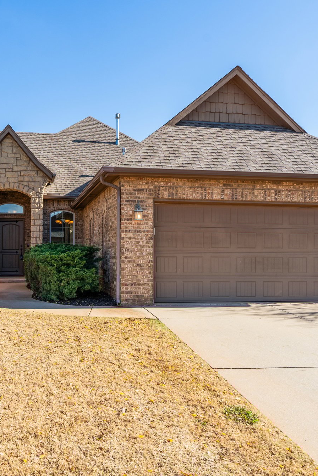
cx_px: 99
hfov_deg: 40.5
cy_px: 236
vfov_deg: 58.7
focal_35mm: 32
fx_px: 424
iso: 200
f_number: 7.1
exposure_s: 1/320
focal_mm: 21
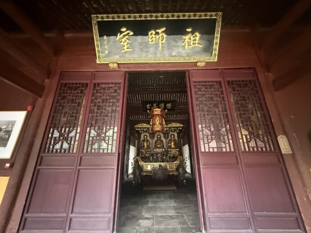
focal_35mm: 14
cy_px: 116
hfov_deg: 102.0
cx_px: 156
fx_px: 126
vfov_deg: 85.7
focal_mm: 2.22
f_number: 2.2
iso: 1600
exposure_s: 1/31
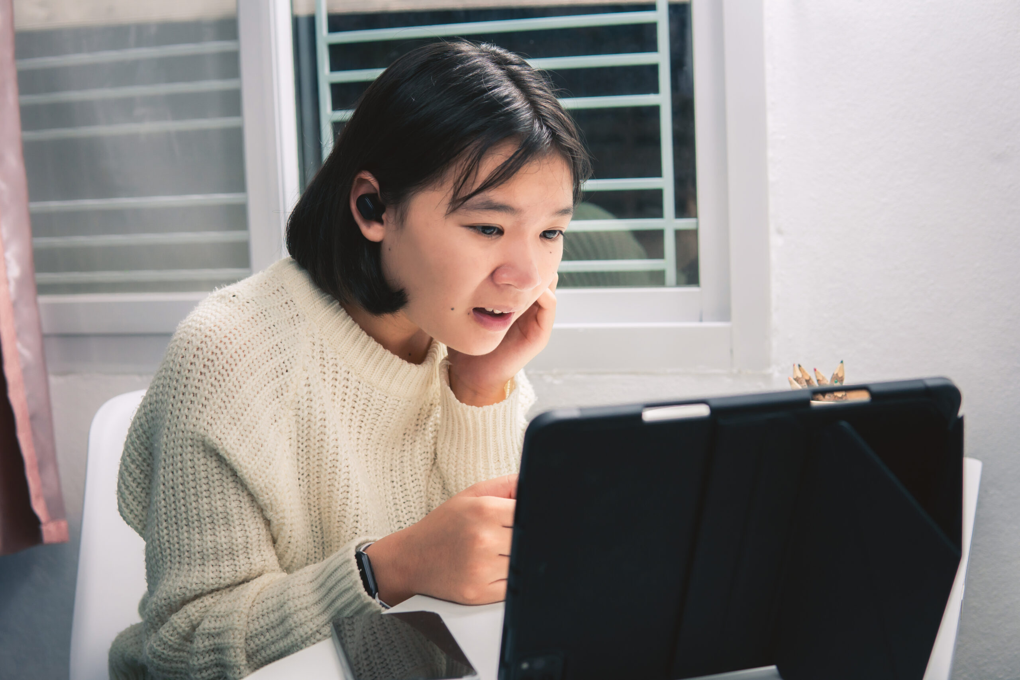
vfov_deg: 29.9
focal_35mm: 45
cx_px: 510
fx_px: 1275
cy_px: 340
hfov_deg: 43.6
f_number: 3.2
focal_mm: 30
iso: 320
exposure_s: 1/200
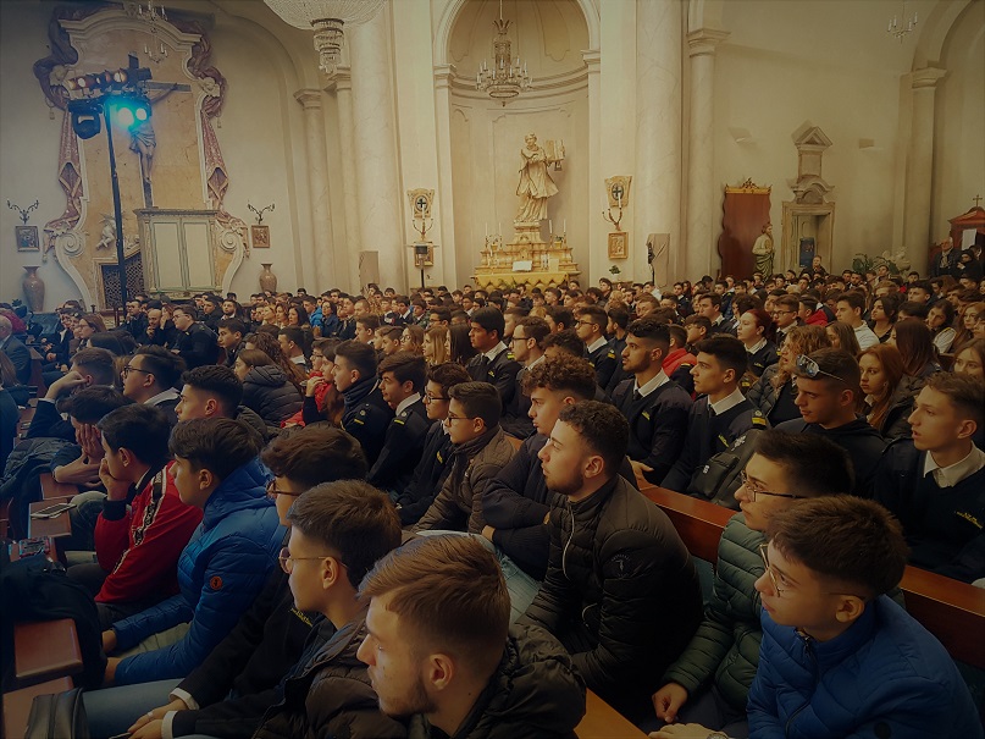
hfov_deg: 67.3
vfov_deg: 53.1
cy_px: 370
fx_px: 740
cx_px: 492
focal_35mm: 26
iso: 160
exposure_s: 1/25
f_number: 1.7
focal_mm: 4.2
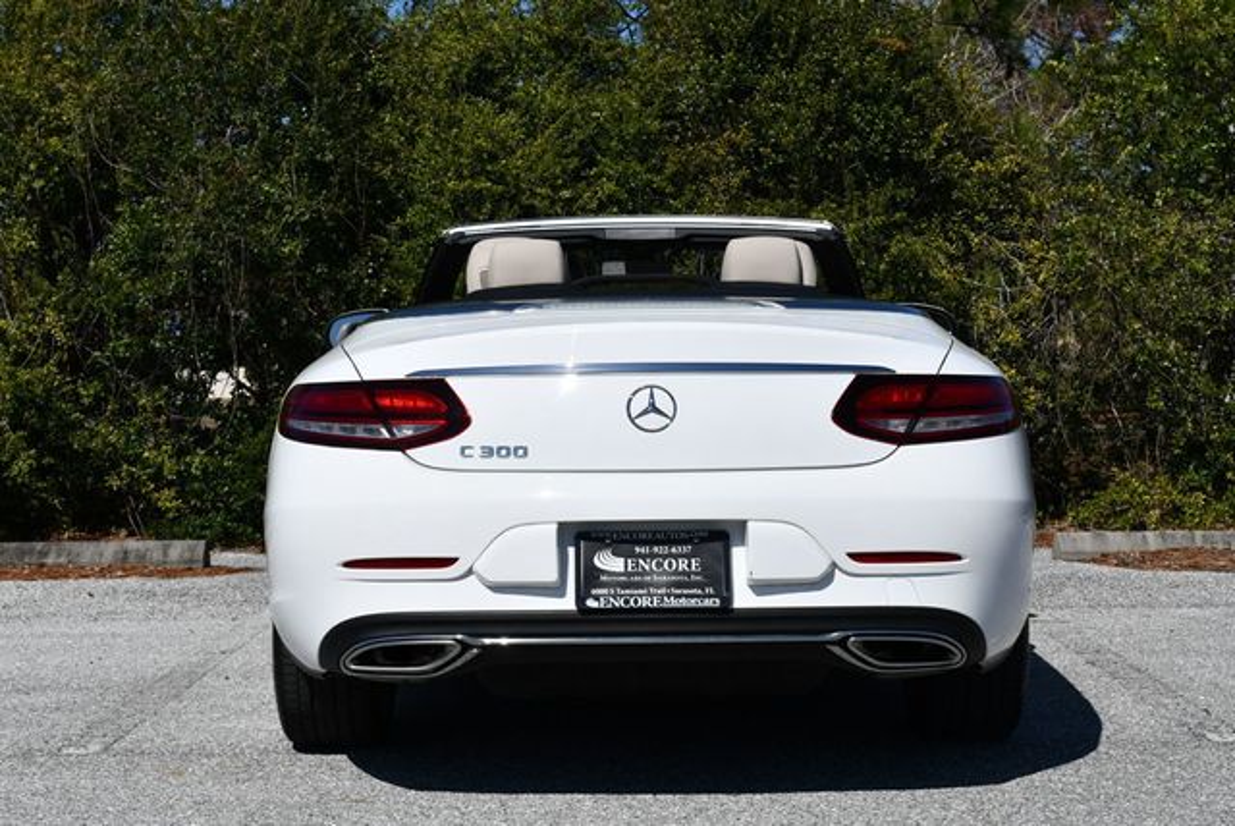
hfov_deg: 28.8
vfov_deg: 19.5
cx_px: 618
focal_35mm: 70
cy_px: 413
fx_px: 2404
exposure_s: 1/400
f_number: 10
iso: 100
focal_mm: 35
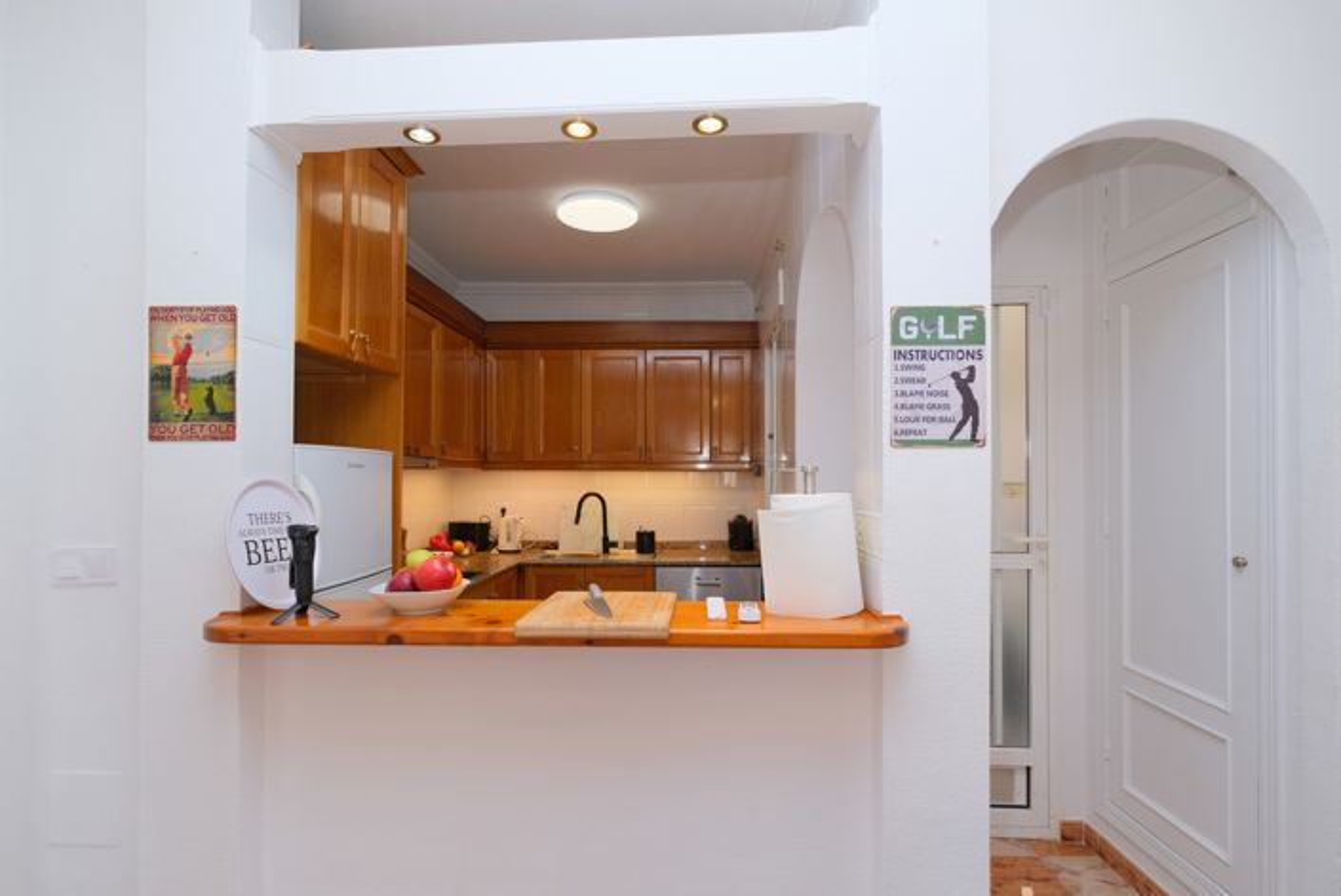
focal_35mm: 15
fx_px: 559
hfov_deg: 100.4
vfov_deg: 77.4
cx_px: 670
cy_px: 448
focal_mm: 10
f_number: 4
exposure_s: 1/125
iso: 400
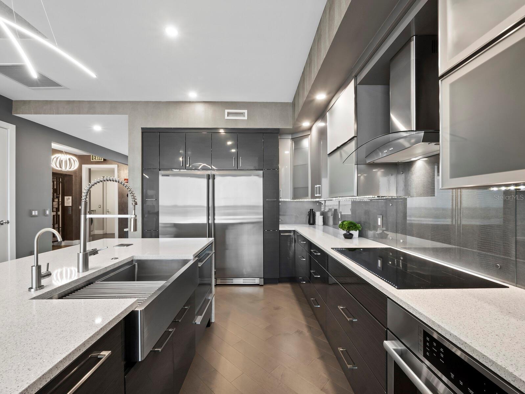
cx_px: 262
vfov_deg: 85.7
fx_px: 212
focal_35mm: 14
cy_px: 197
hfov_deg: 102.0
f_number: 11
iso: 250
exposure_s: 1.3
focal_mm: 7
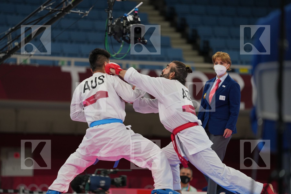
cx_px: 146
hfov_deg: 10.3
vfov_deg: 6.9
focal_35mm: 200
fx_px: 1617
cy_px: 97
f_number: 2.8
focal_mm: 200
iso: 640
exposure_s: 1/1000
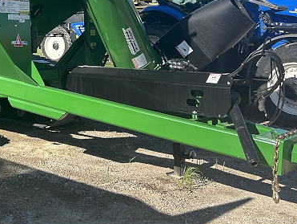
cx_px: 46
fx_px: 481
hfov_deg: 33.0
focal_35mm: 56
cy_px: 7
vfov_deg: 25.1
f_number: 1.5
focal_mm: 5.7
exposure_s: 1/2165
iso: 50
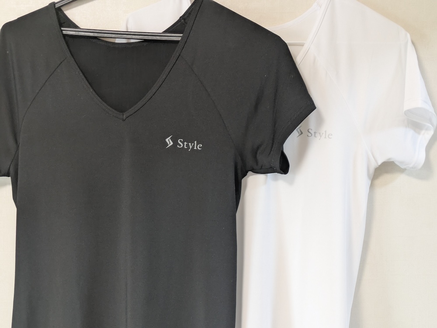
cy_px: 164
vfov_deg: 28.6
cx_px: 218
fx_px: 644
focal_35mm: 51
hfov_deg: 37.5
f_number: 1.89
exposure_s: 1/25
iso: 138
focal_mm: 5.43
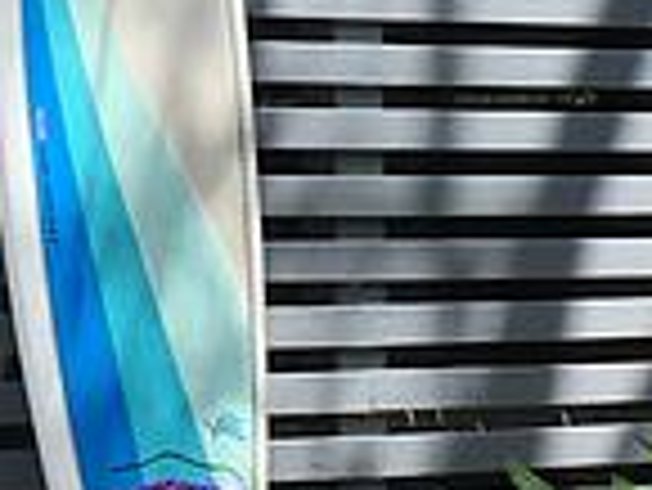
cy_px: -108
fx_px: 4355
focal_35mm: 231
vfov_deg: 6.4
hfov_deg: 8.5
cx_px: 137
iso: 25
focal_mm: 4.15
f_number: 2.2
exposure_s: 1/927
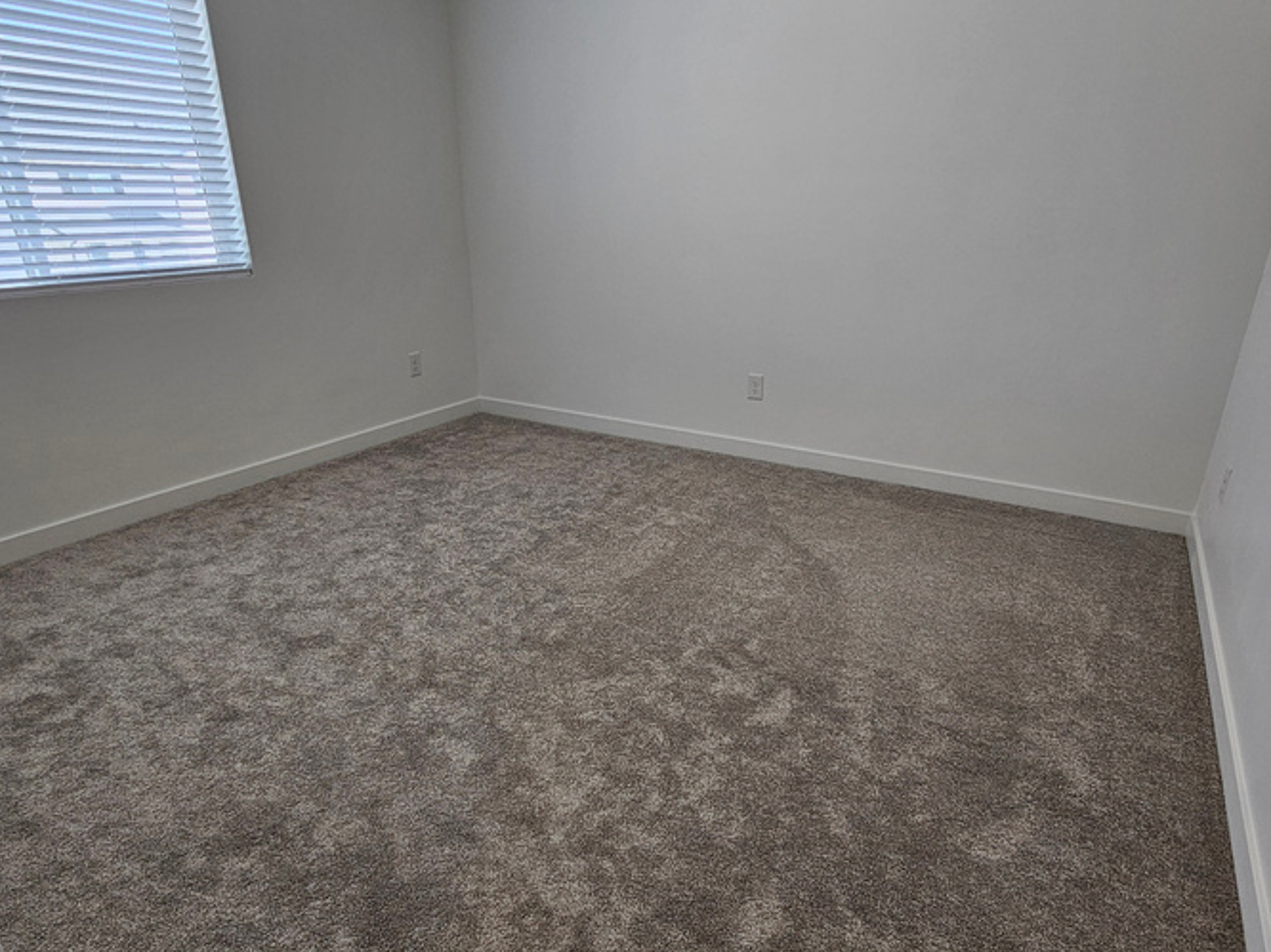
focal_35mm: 20
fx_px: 734
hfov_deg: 81.7
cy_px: 528
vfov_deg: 65.7
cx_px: 653
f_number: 2.2
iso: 50
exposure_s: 1/60
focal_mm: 2.2
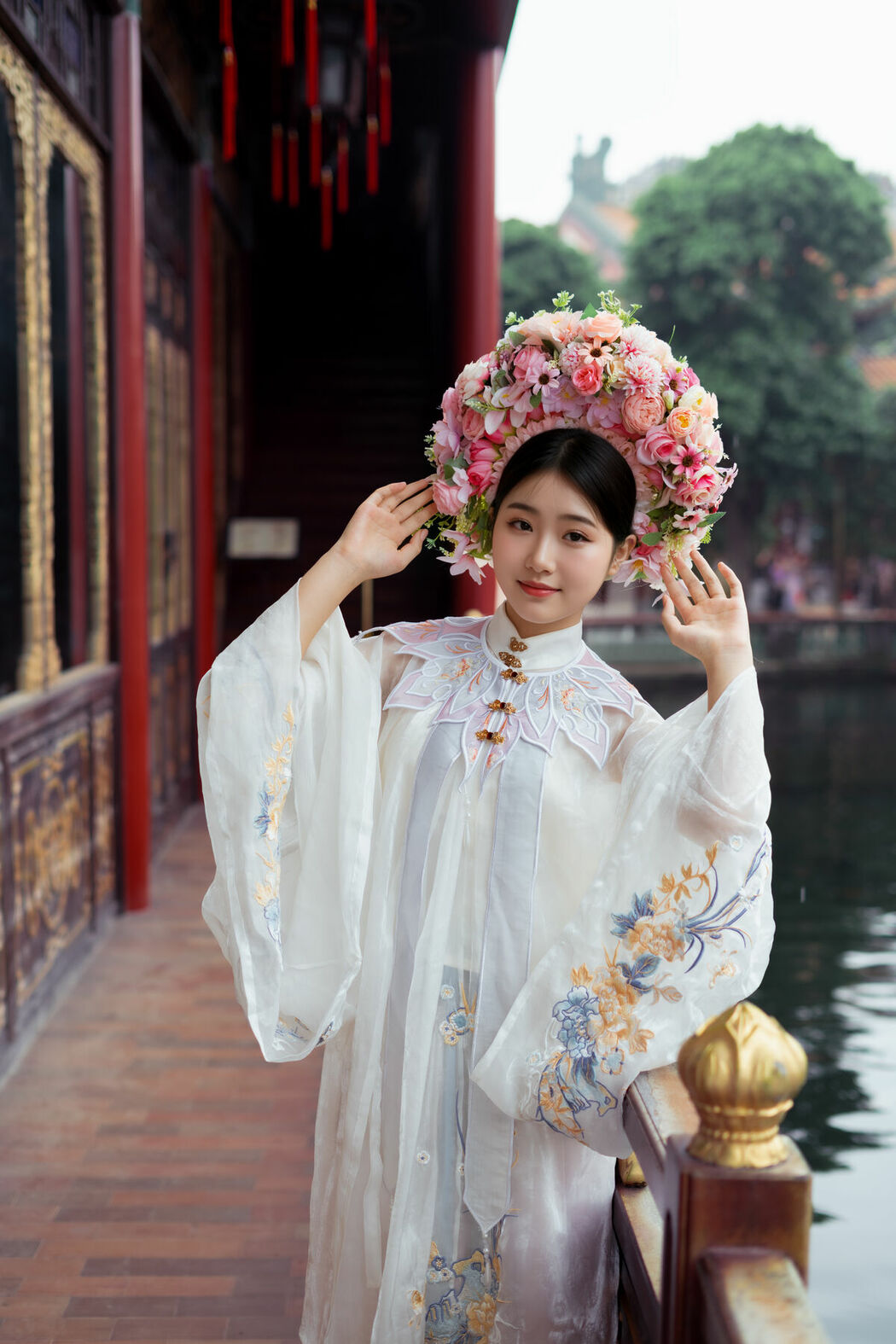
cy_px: 672
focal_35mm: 50
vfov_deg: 39.6
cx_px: 448
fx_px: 1867
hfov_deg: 27.0
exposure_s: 1/250
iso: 160
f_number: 2.5
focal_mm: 50
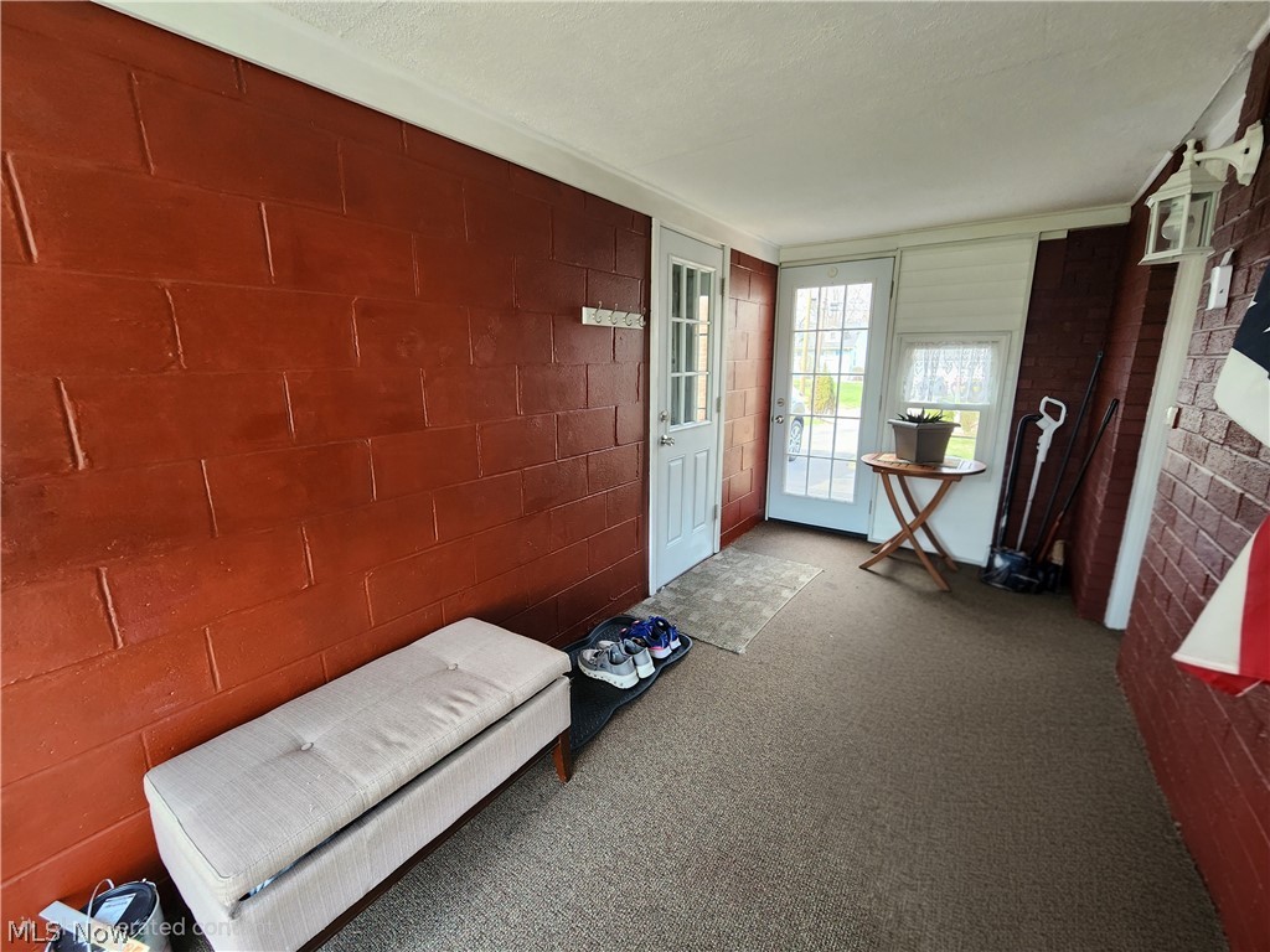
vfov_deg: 89.9
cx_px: 635
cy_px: 476
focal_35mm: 13
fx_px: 477
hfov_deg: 106.2
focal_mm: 2.2
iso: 200
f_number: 2.2
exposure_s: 1/60.2
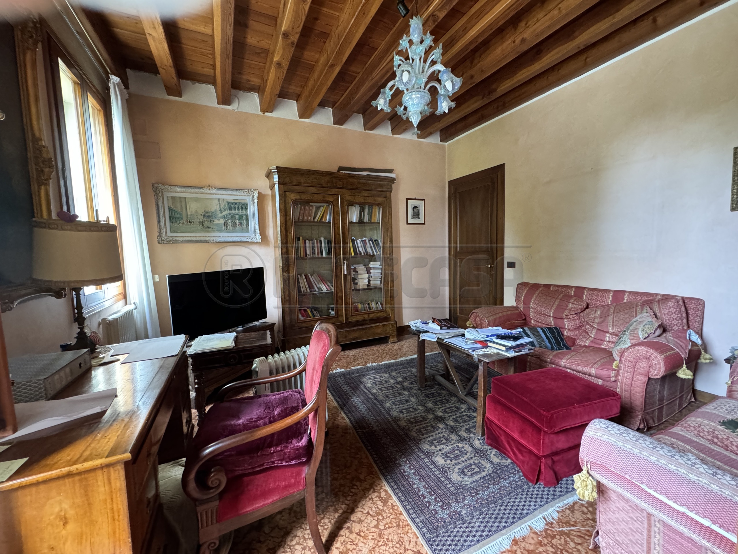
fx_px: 298
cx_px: 369
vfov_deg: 85.7
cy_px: 277
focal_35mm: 14
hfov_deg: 102.1
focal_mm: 2.22
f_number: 2.2
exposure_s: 1/60
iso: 640
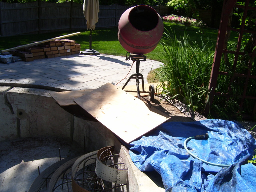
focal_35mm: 37
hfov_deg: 50.1
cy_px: 96
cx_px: 128
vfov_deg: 38.7
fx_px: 274
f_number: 4.8
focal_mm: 6
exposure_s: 1/350
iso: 80
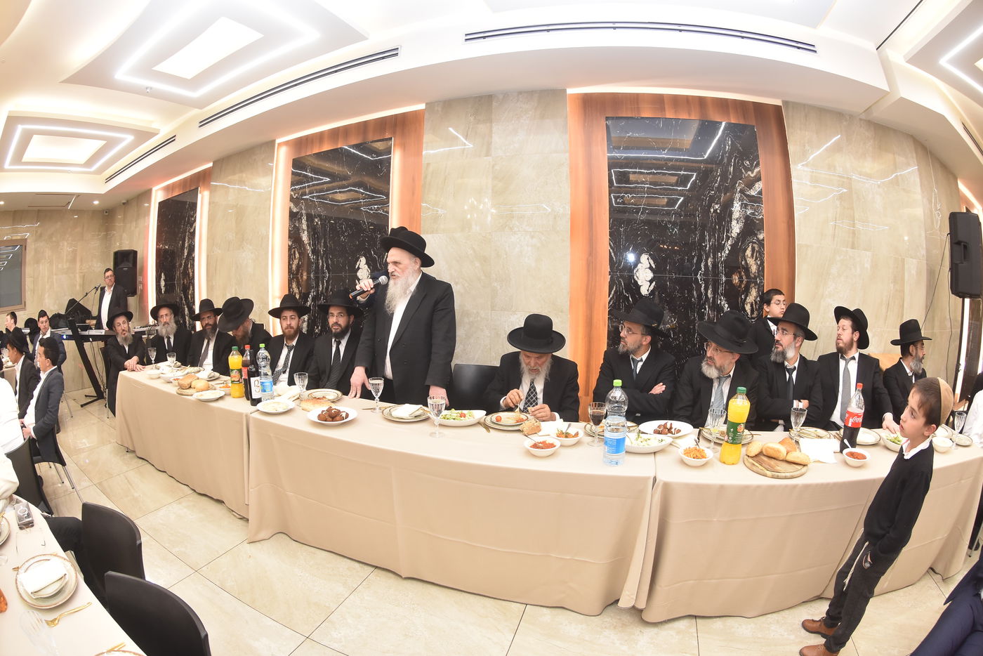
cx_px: 492
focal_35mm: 16
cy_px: 328
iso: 1000
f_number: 5.6
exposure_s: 1/80
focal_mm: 10.5
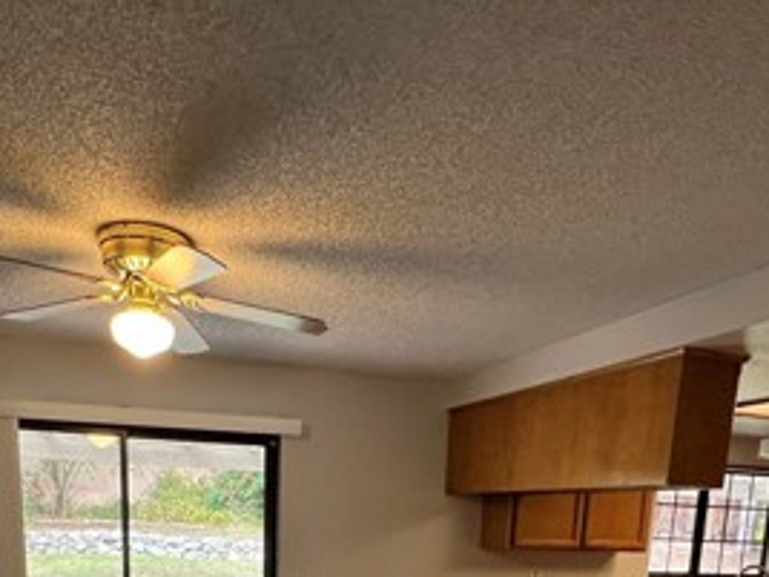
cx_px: 324
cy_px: 657
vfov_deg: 37.0
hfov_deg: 58.1
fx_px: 689
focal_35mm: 31
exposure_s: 1/120
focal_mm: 1.57
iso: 160
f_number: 1.8
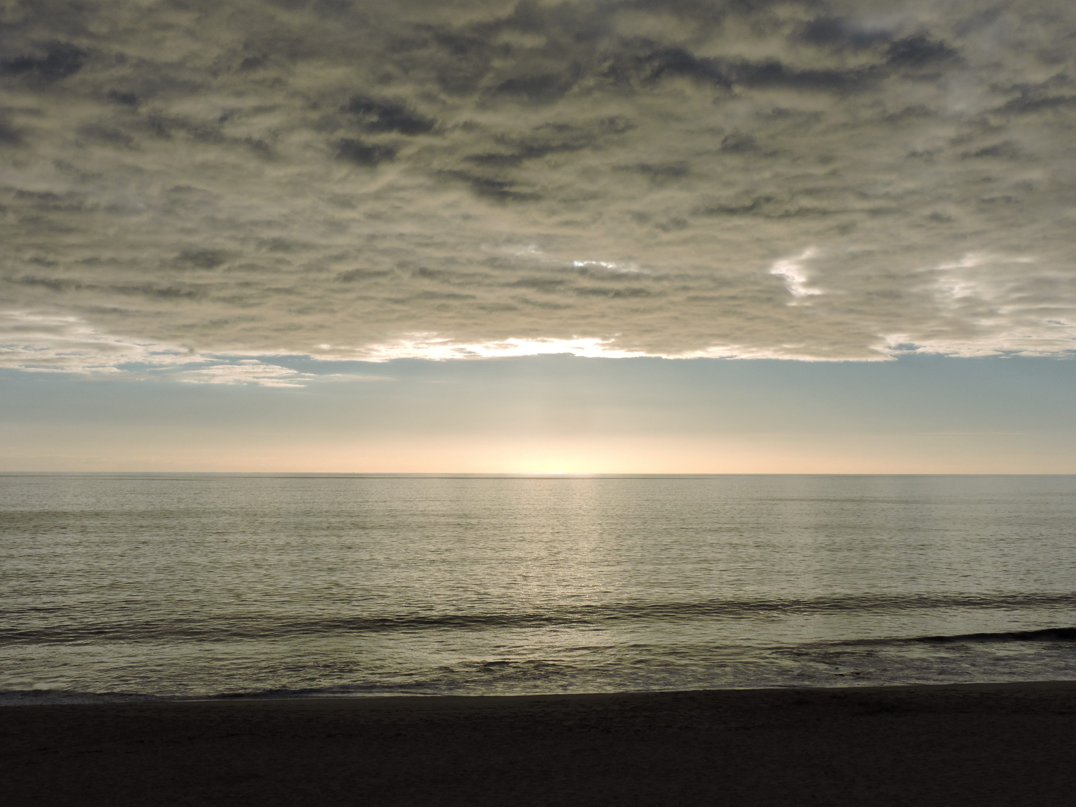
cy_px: 404
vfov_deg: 32.2
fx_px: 1399
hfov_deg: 42.1
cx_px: 538
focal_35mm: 45
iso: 100
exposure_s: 1/1250
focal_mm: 8.1
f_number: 6.3
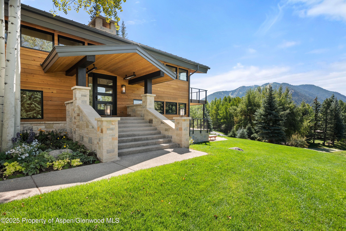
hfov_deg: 86.9
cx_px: 173
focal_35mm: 19
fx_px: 183
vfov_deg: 64.6
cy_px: 116
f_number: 7.1
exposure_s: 1/320
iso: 400
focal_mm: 19
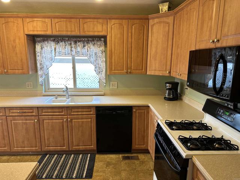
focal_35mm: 24
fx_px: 166
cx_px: 120
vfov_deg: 56.8
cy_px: 90
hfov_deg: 71.6
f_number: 1.78
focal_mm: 6.86
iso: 125
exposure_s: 1/60
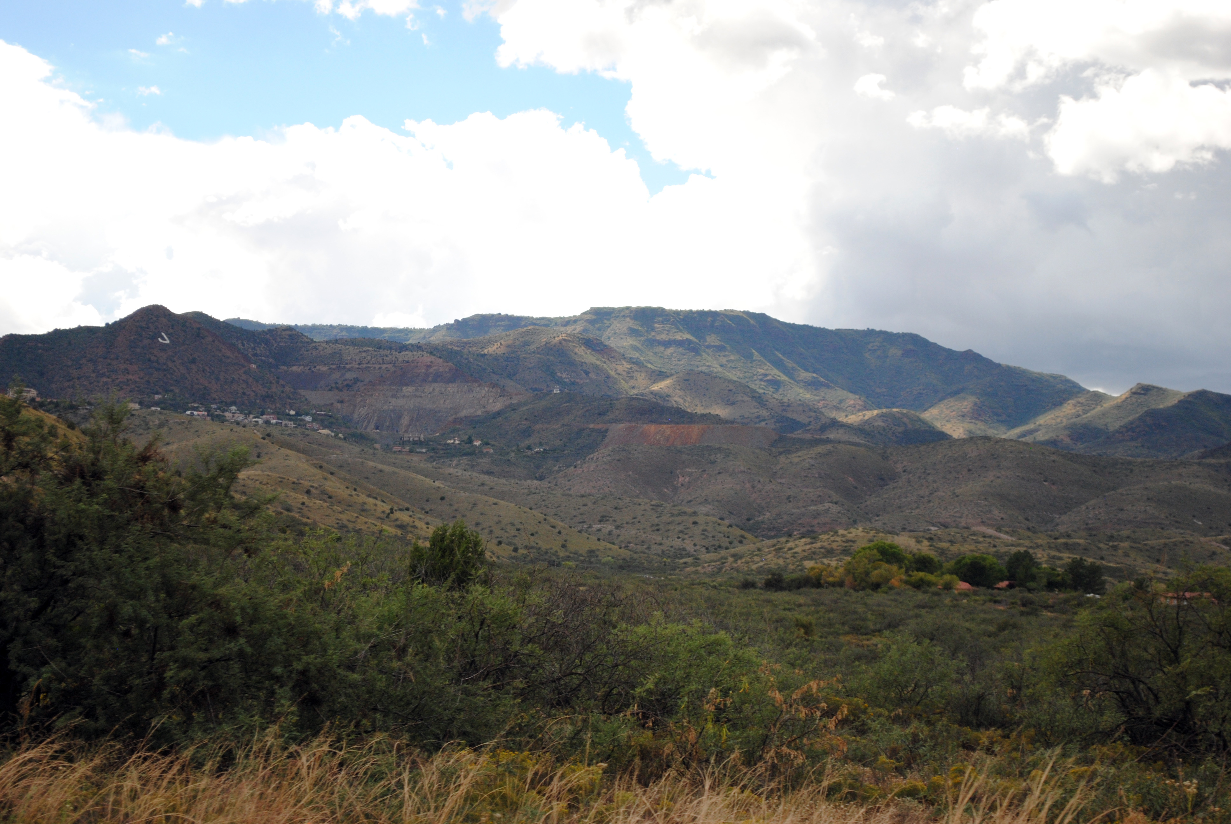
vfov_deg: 16.6
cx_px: 616
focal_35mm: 82
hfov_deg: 24.6
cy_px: 412
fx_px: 2824
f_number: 5.6
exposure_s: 1/1000
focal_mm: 55
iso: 400
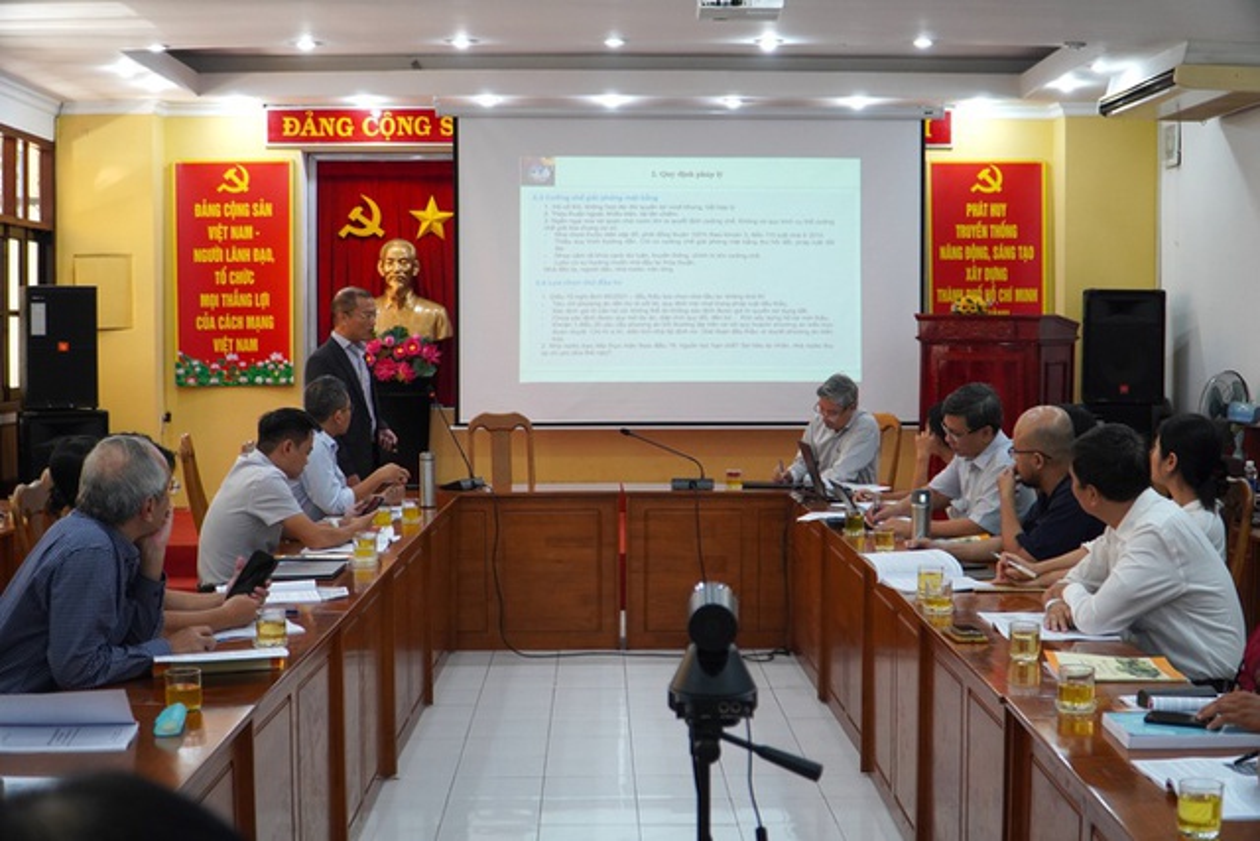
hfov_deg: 43.6
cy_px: 420
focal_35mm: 45
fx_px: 1575
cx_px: 630
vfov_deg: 29.9
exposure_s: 1/160
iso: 800
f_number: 4
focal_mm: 30
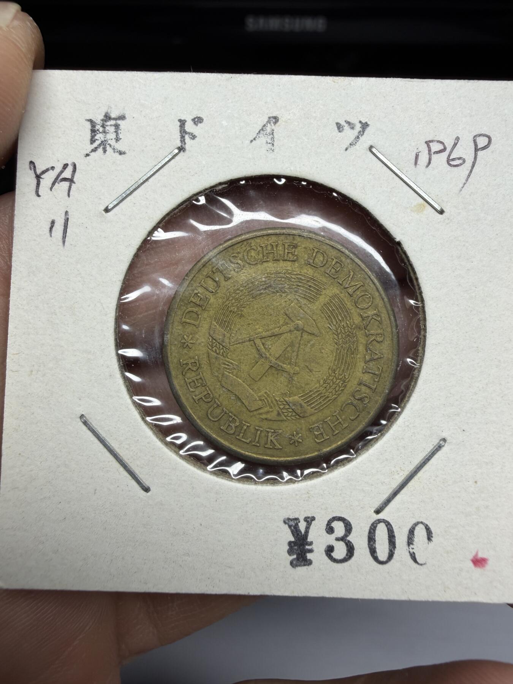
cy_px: 342
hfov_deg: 53.1
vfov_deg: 67.3
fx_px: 514
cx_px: 256
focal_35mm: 26
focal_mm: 2.22
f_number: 2.2
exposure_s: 1/178
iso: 40
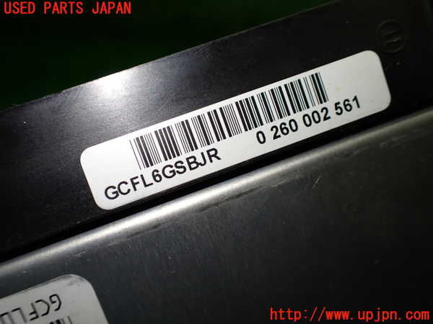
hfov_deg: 60.0
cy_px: 162
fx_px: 375
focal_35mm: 30
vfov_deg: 46.8
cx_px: 216
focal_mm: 5.4
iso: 100
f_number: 2.3
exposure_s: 1/125
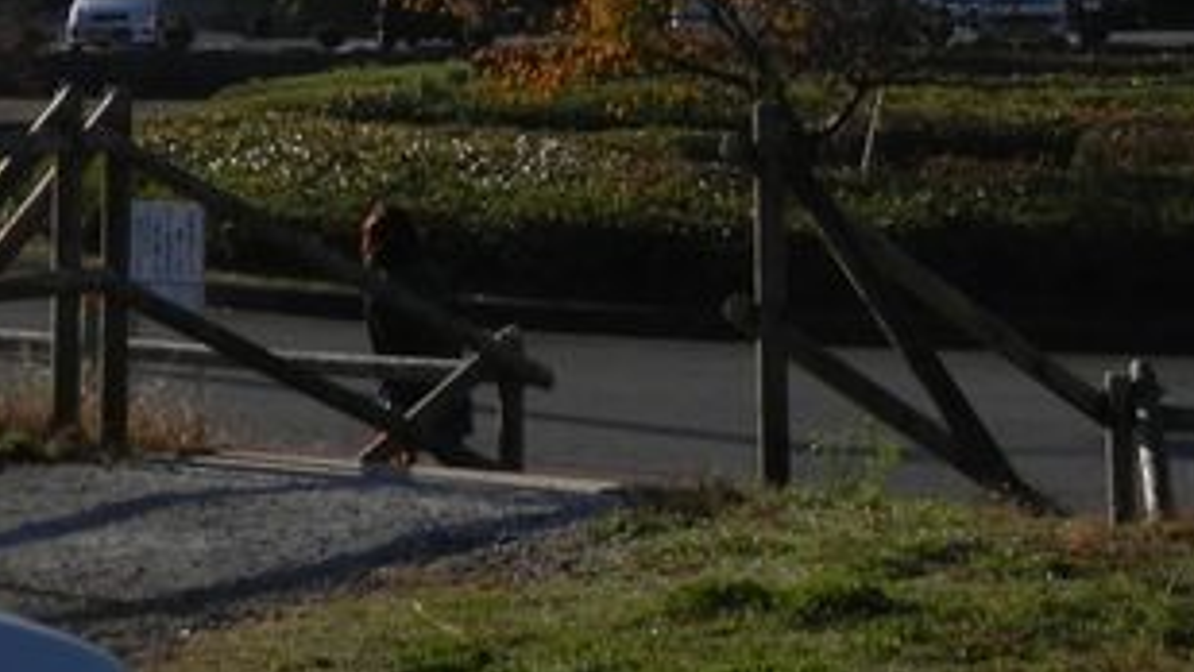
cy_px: -436
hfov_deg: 15.5
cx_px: 761
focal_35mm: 138
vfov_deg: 8.5
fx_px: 4370
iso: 80
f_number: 11.2
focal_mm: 8.9
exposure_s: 1/125
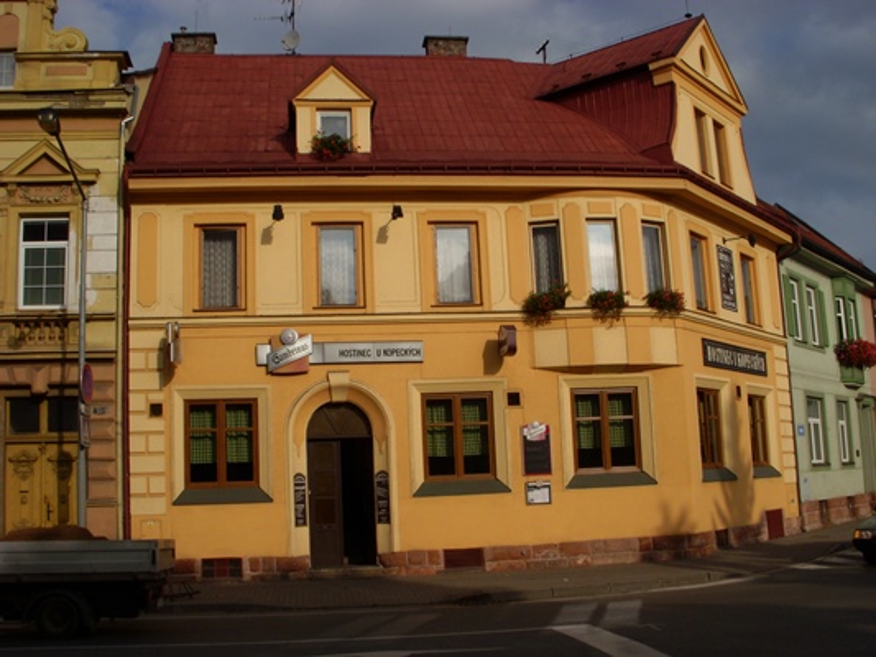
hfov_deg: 49.0
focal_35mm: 38
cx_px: 438
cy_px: 328
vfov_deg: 37.7
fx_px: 962
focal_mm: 6.3
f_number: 6.6
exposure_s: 1/640
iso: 100
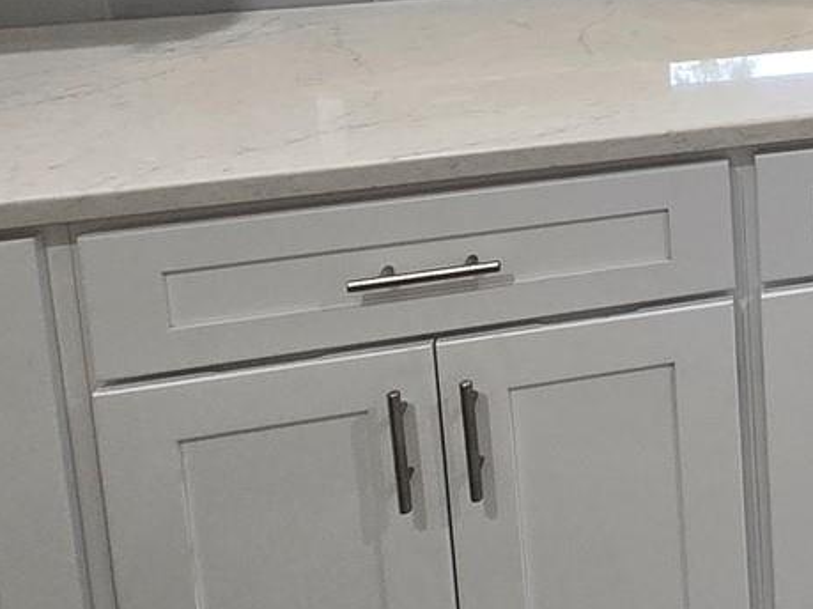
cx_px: 1357
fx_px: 1362
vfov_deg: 22.8
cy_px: -154
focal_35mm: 58
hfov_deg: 23.1
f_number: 2.2
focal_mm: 2.2
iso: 160
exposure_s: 1/60
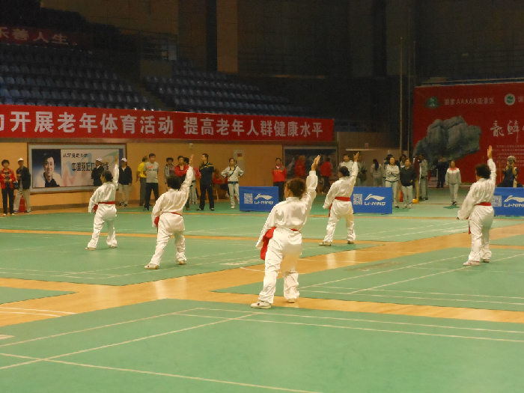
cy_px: 196
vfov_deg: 19.9
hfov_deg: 26.3
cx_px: 262
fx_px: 1120
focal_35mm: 74
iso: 640
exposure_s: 1/60
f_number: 5.2
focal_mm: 13.2
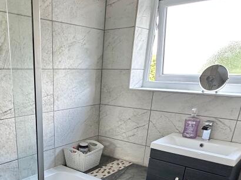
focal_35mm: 35
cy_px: 176
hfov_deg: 50.9
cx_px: 66
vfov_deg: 36.8
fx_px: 244
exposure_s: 1/99
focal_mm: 2.22
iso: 250
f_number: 2.2
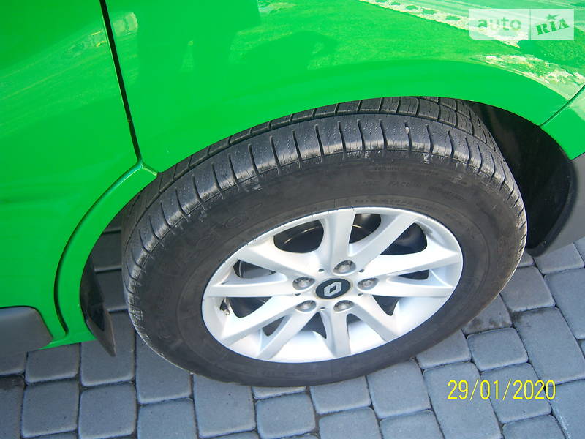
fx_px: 608
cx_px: 292
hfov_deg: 51.4
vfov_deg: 39.7
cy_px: 220
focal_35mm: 36
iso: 80
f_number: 2.8
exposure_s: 1/80
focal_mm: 7.5
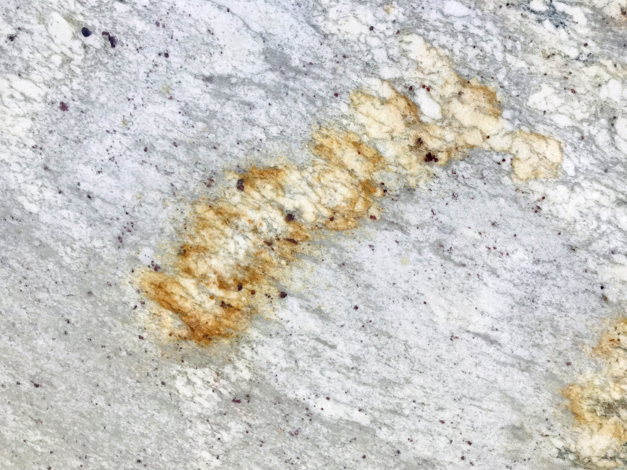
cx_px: 314
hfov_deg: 63.4
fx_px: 507
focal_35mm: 28
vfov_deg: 49.7
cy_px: 235
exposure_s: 1/1808
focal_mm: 3.99
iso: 20
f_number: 1.8
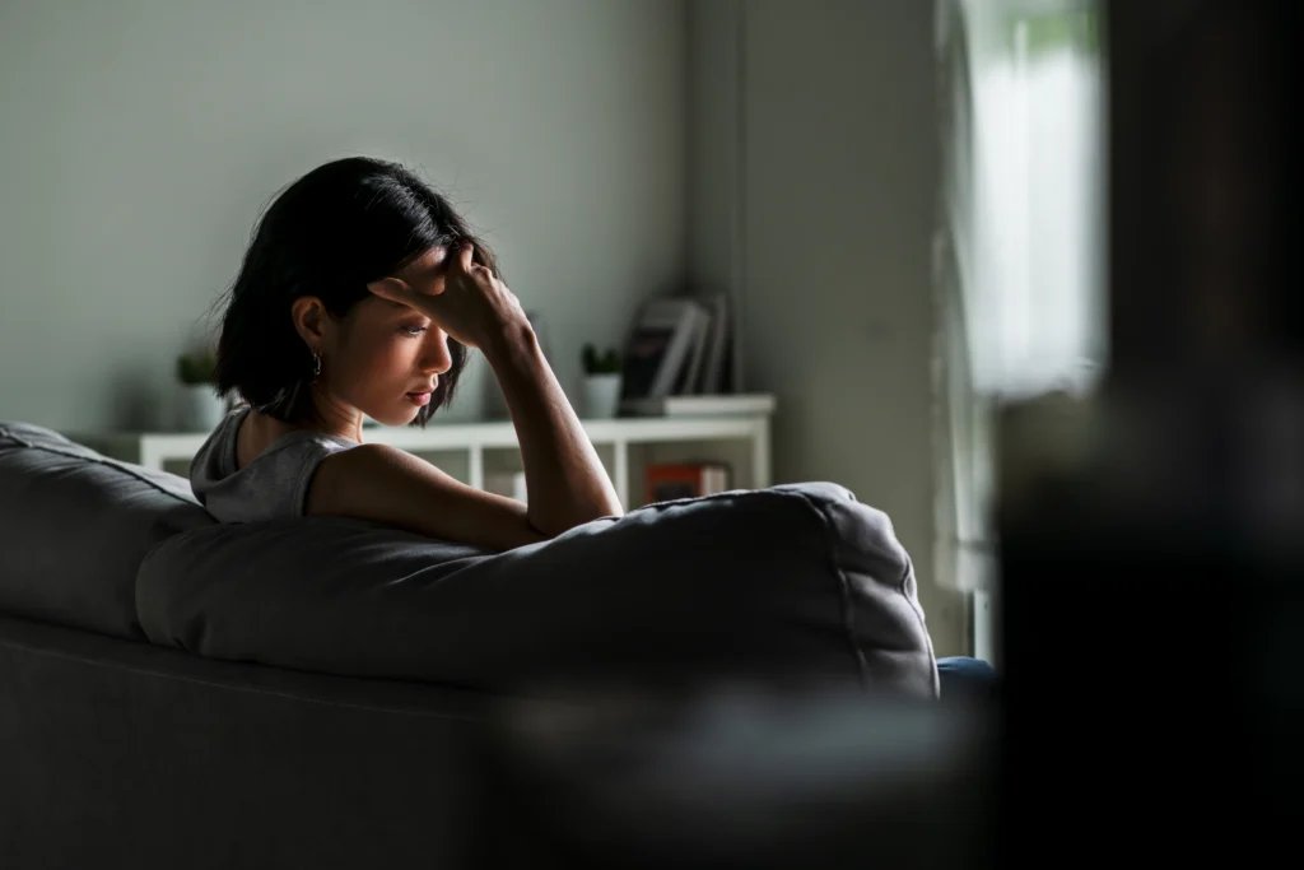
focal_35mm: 85
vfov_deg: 16.1
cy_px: 435
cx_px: 652
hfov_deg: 23.9
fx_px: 3079
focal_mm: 85
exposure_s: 1/60
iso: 200
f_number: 4.5
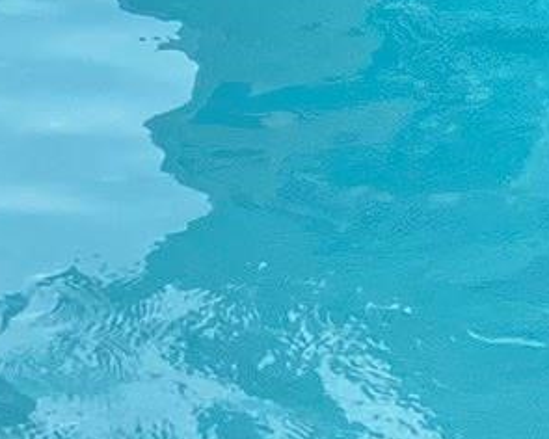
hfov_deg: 11.0
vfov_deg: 8.7
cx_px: 288
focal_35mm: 176
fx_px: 2860
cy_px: -126
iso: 32
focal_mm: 4.25
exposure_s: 1/2463
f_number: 1.8
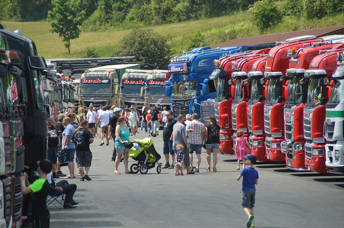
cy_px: 114
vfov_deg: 4.6
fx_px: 2864
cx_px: 172
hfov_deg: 6.9
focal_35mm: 300
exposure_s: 1/2500
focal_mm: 200
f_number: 6.3
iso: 800
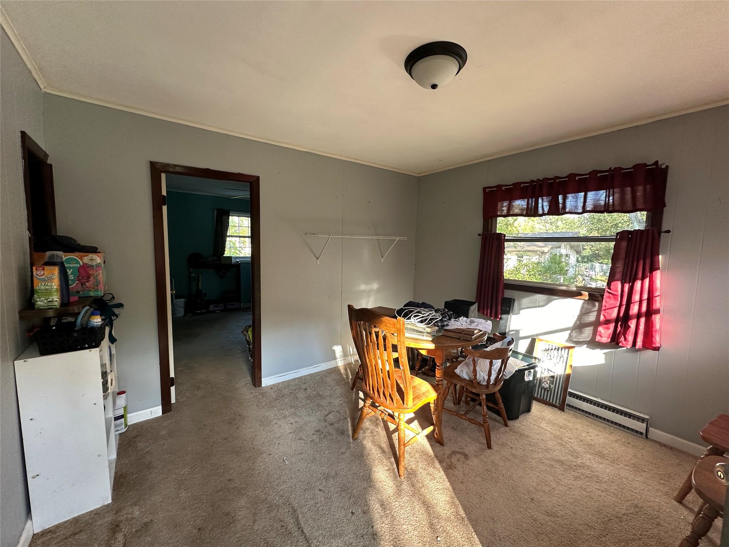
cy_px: 274
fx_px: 295
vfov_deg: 85.7
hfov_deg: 102.1
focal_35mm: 14
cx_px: 364
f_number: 2.2
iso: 200
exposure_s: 1/99
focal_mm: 2.22
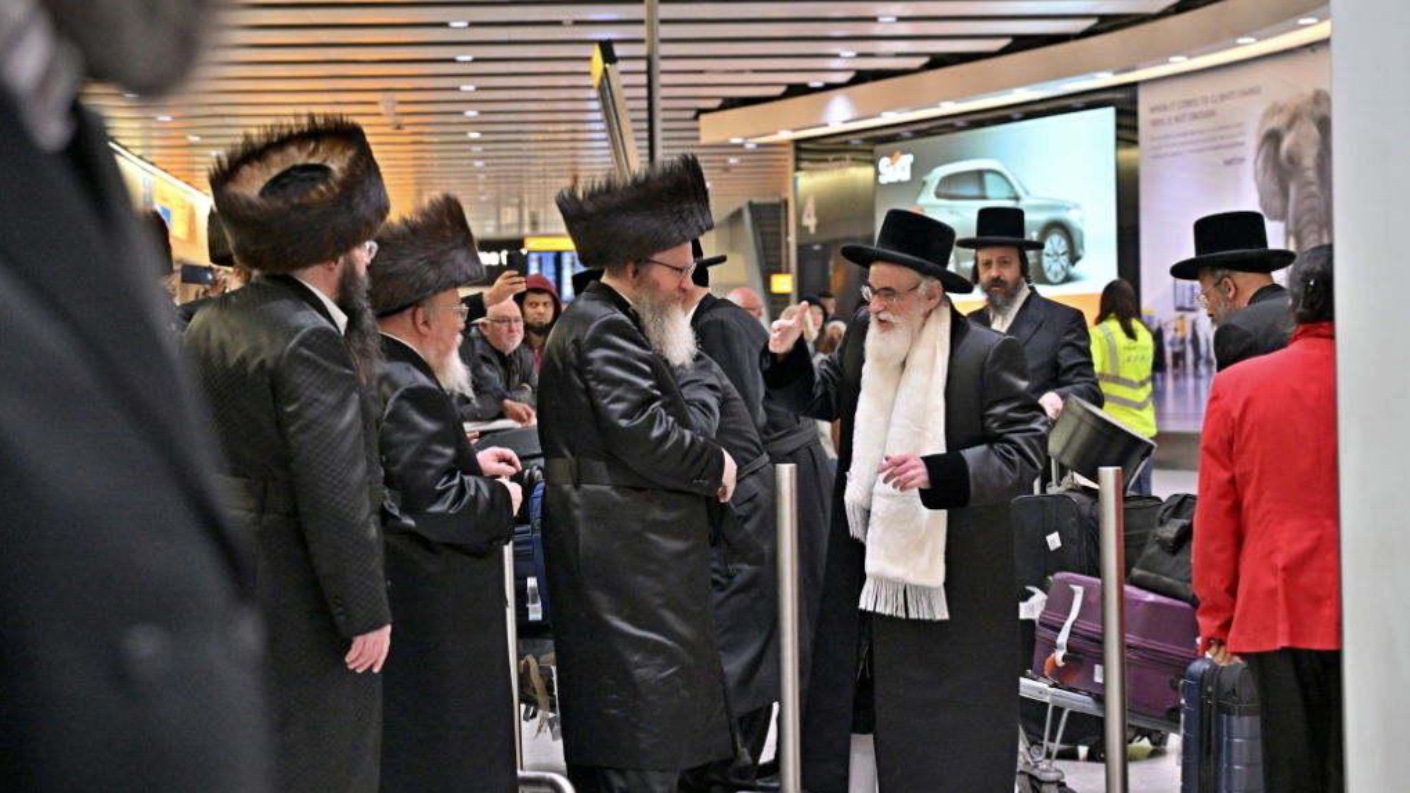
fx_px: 2991
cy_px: 406
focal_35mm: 80
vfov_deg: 15.1
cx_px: 706
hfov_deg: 26.5
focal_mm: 76
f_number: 4
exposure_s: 1/200
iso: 2000
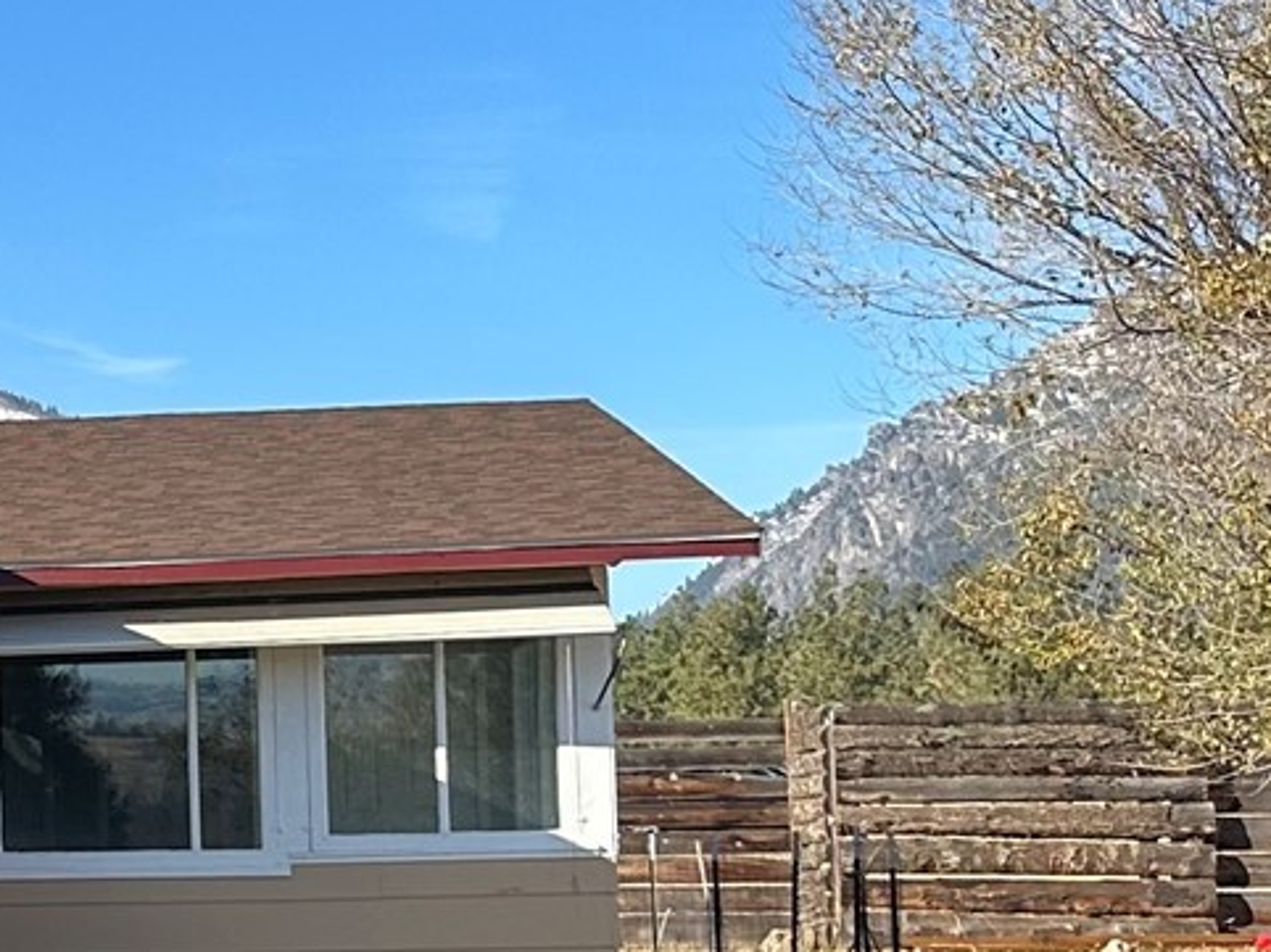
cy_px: 749
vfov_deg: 14.4
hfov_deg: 15.8
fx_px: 3743
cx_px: -1158
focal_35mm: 102
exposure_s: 1/3356
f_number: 1.78
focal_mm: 6.86
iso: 80
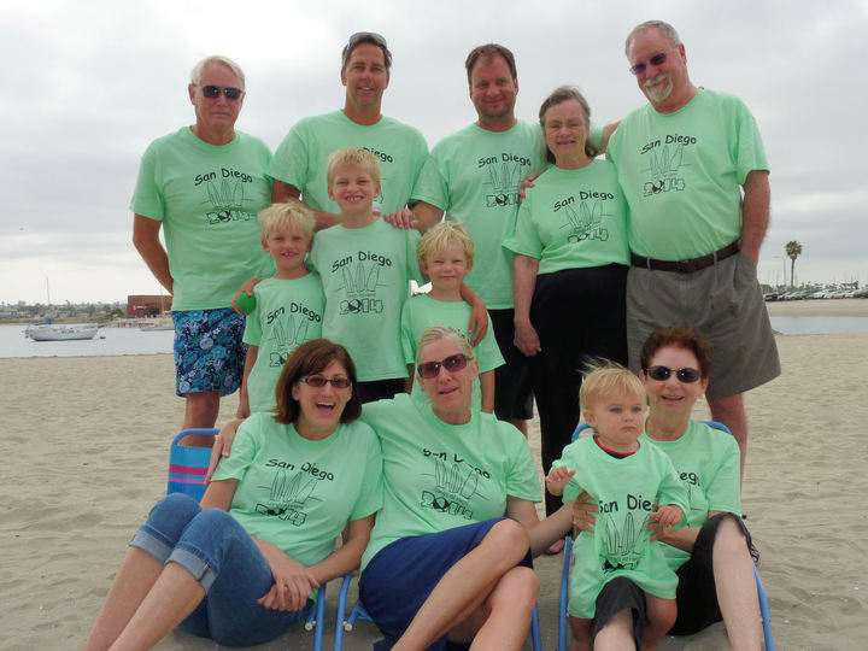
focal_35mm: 37
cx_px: 434
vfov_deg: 38.7
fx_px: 928
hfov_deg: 50.1
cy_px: 326
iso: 100
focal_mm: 6.1
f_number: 5.6
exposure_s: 1/500
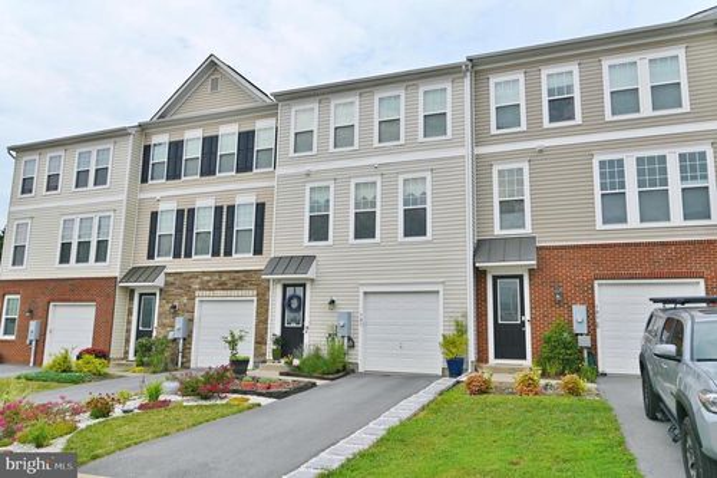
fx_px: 557
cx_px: 358
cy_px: 239
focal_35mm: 28
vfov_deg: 46.4
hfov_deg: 65.5
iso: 100
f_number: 7.1
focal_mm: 28
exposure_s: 1/400
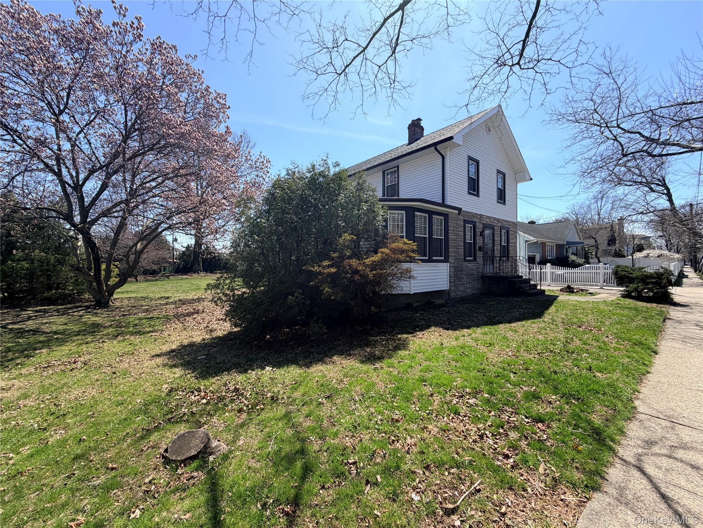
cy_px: 264
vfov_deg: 85.7
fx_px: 284
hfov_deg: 102.1
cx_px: 352
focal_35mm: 14
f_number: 2.2
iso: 25
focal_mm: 2.22
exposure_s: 1/770
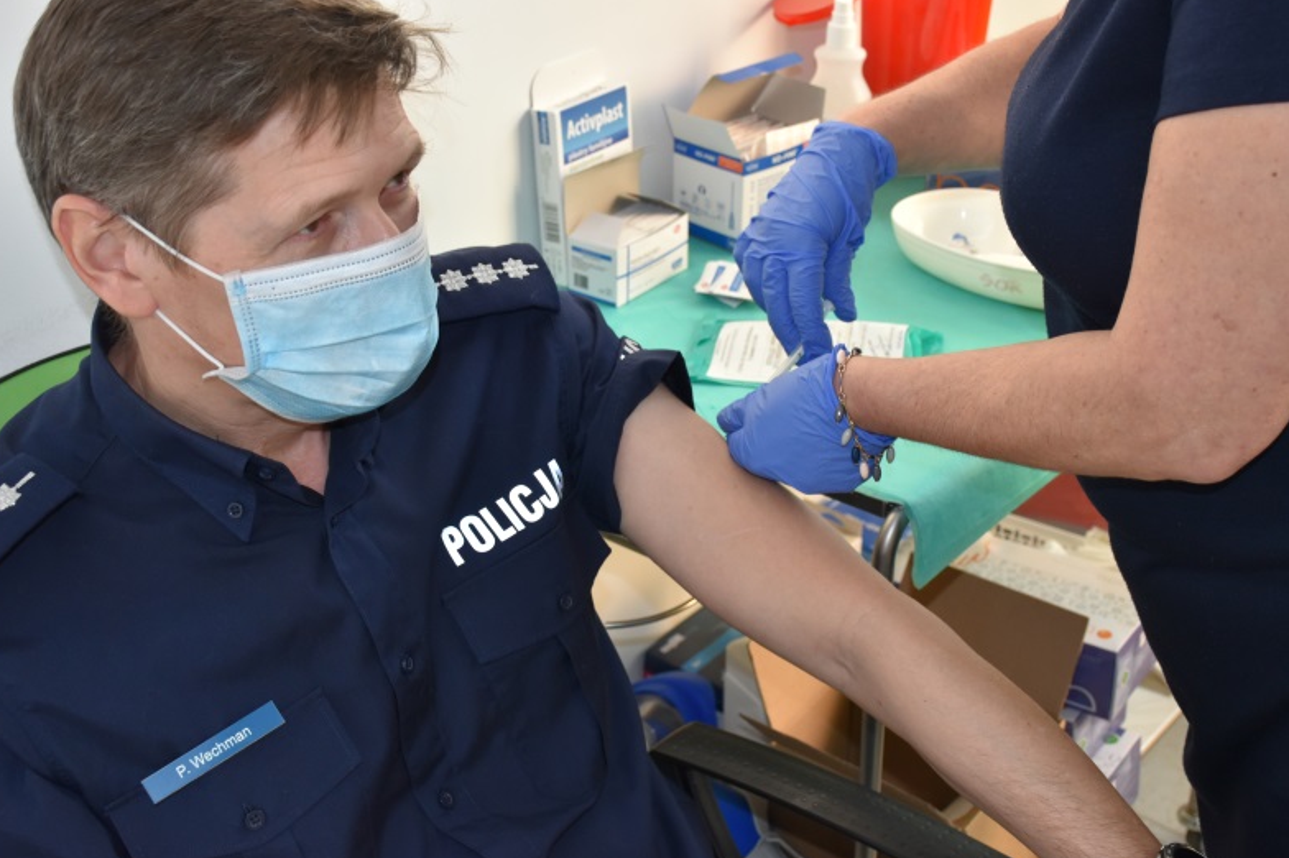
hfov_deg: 40.4
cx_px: 635
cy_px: 427
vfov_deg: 27.5
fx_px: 1754
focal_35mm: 49
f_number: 5
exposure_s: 1/100
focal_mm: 32
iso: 800
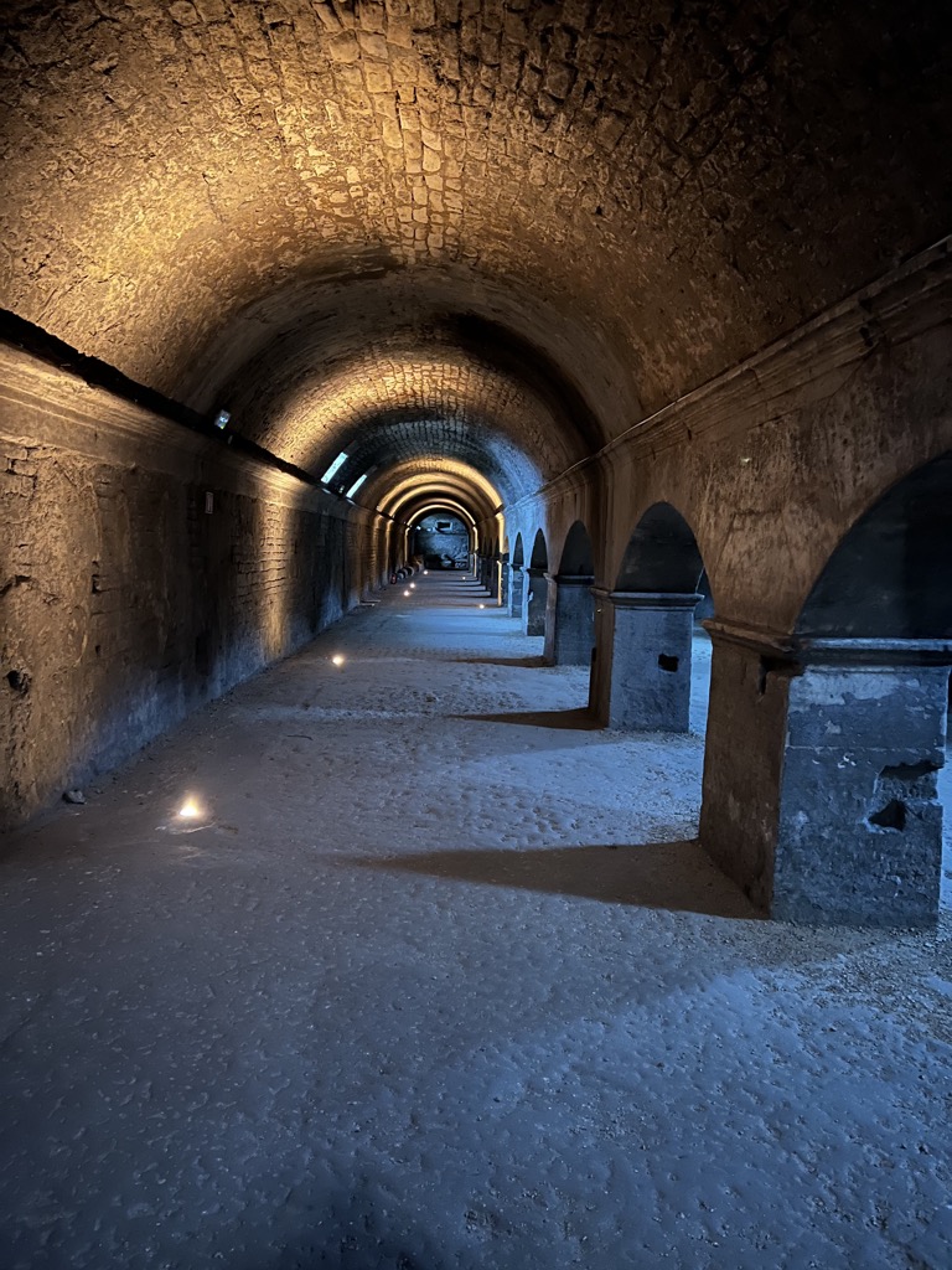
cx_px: 476
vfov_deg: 67.3
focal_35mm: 26
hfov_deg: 53.1
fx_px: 953
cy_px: 635
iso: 1250
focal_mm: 5.7
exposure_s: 1/9
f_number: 1.5
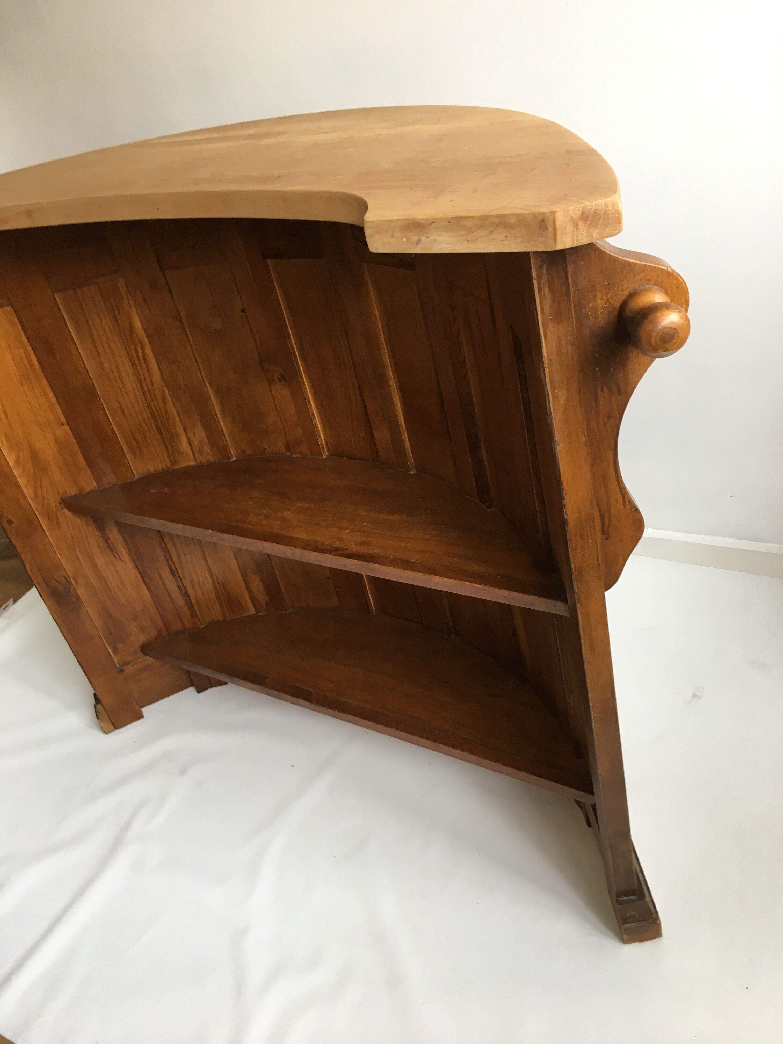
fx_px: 875
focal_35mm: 29
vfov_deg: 61.7
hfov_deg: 48.2
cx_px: 392
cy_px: 522
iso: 64
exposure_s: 1/33
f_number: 2.2
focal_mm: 4.15
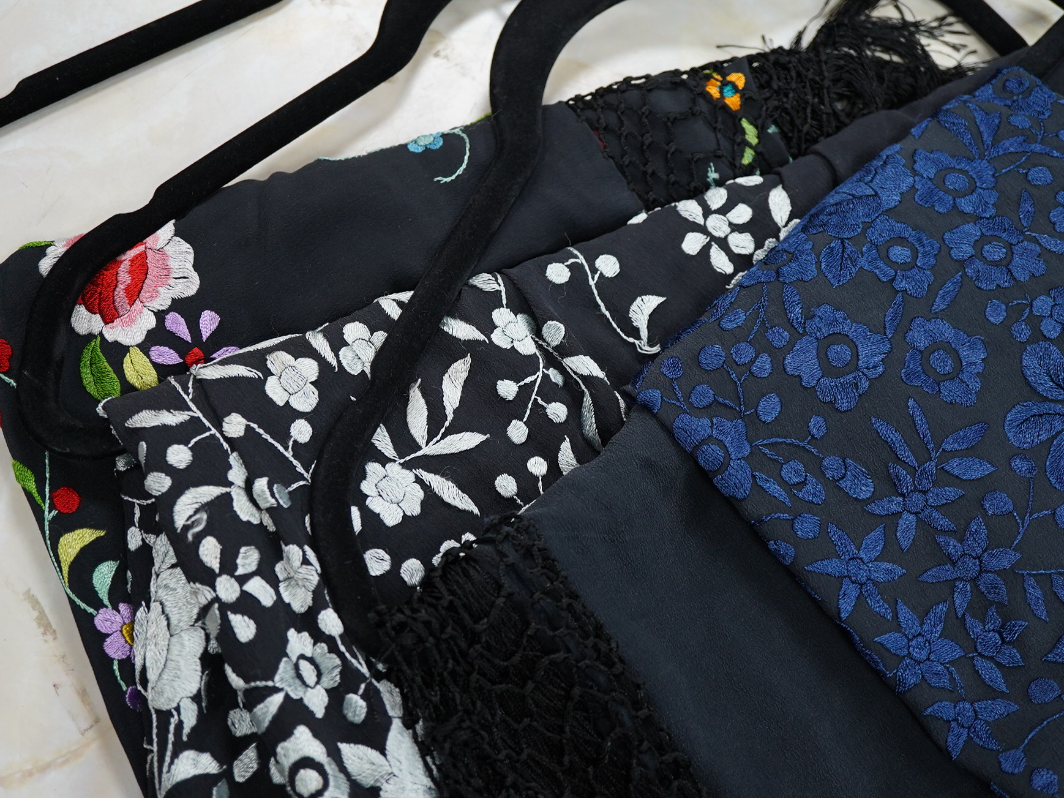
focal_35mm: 49
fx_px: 1506
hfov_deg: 38.9
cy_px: 399
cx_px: 526
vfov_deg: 29.7
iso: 1250
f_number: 3.5
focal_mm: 30
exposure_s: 1/125
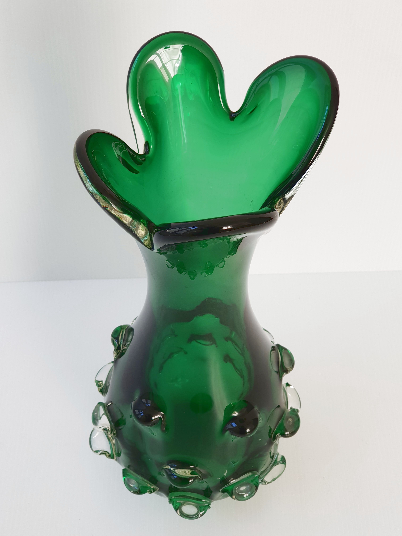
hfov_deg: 28.0
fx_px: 805
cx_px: 201
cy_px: 268
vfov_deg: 36.8
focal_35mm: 52
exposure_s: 1/33
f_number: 2.4
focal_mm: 6
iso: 40
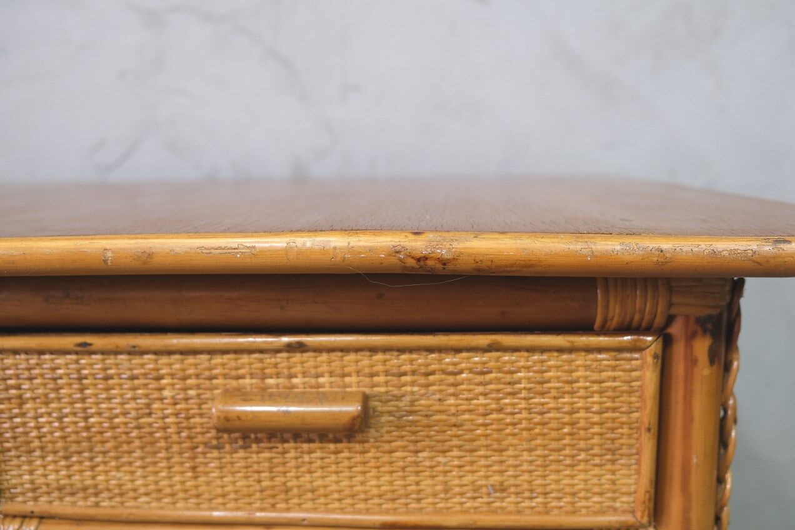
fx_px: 596
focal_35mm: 27
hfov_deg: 67.4
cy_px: 265
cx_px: 398
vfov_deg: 47.9
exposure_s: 1/26
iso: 320
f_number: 2.8
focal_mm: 18
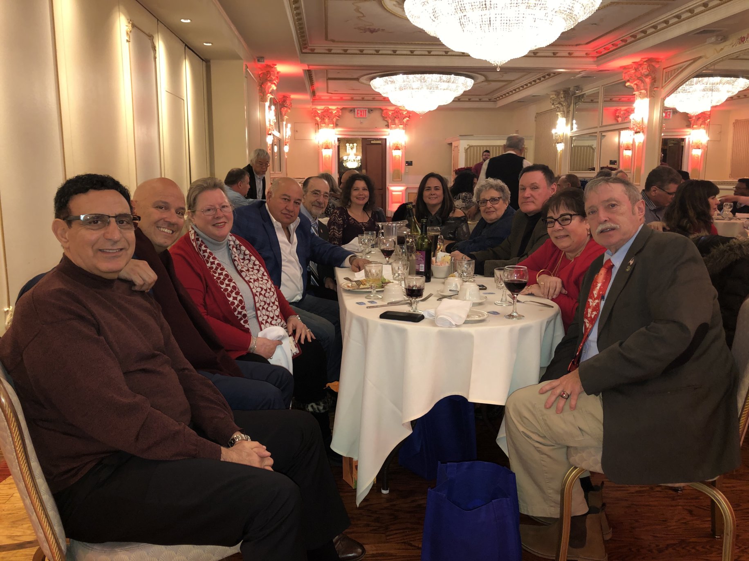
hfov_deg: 63.4
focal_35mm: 28
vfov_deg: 49.7
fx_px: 606
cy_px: 280
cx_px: 374
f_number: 1.8
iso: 80
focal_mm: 3.99
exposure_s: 1/12
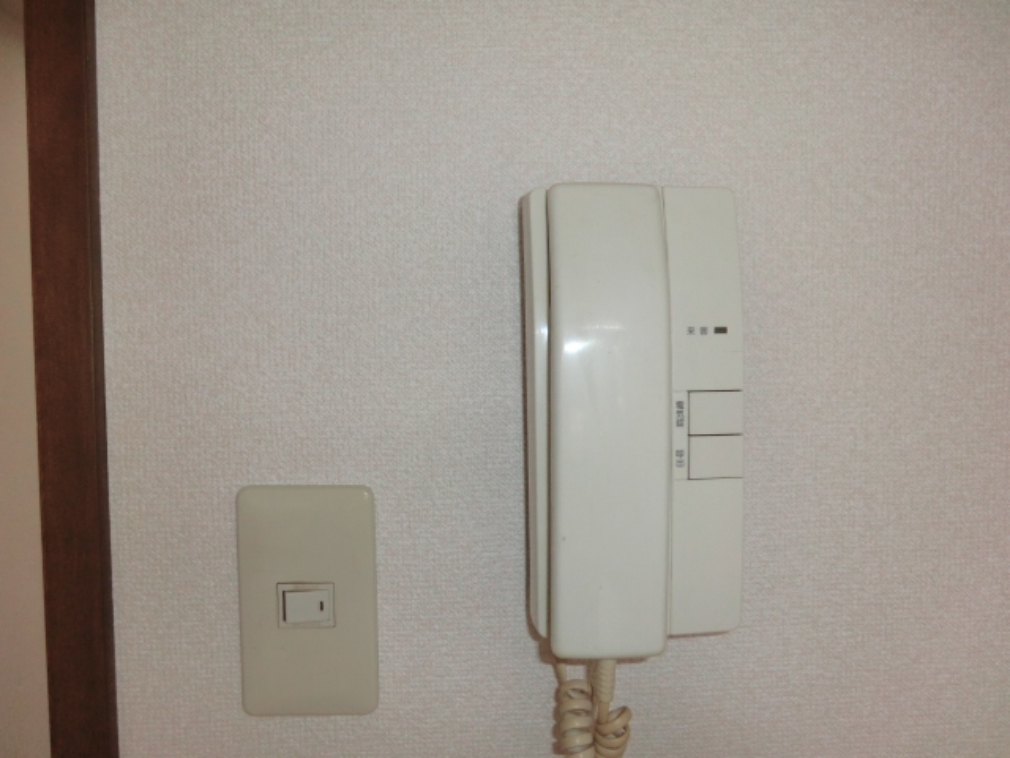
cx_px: 505
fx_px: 700
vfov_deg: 56.8
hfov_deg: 71.6
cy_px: 379
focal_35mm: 24
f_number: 3.2
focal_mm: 4.3
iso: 200
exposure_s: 1/60
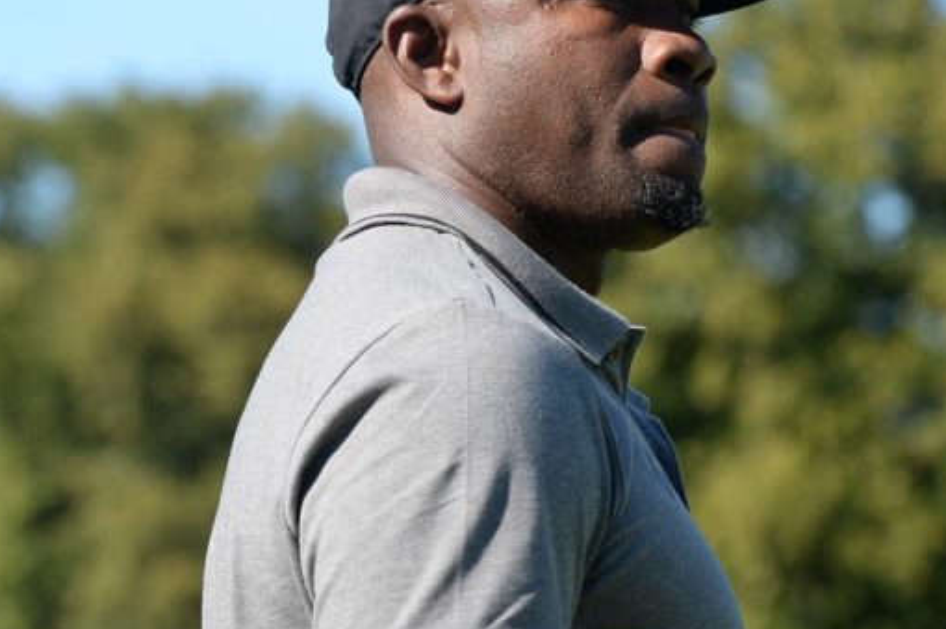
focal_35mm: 301
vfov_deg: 4.6
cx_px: 631
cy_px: 183
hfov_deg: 6.8
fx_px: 7902
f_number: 7.1
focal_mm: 150
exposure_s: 1/800
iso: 400
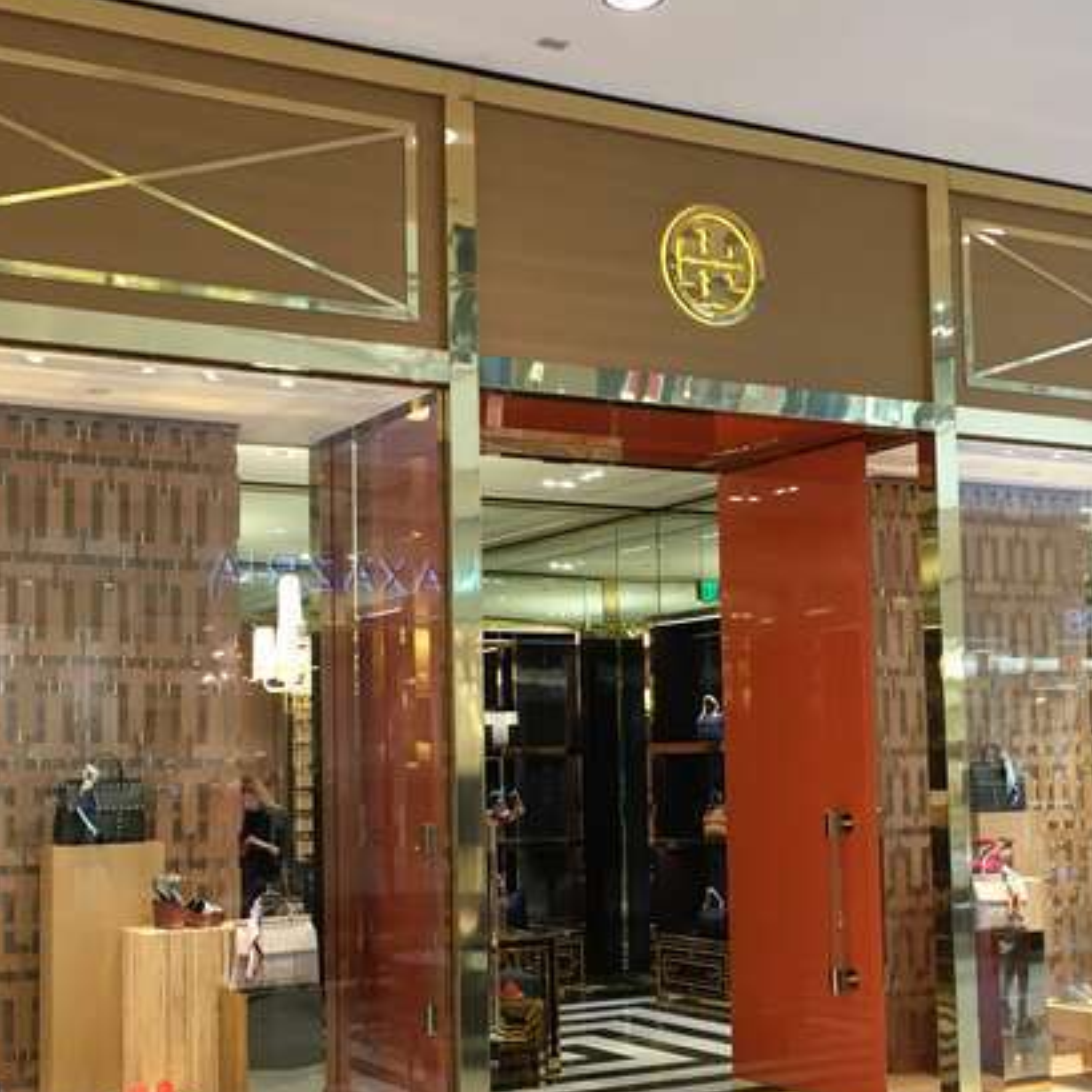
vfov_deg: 33.9
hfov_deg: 34.0
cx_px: 565
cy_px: 645
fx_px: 1785
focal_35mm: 50
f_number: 2.2
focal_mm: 4.15
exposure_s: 1/30
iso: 50
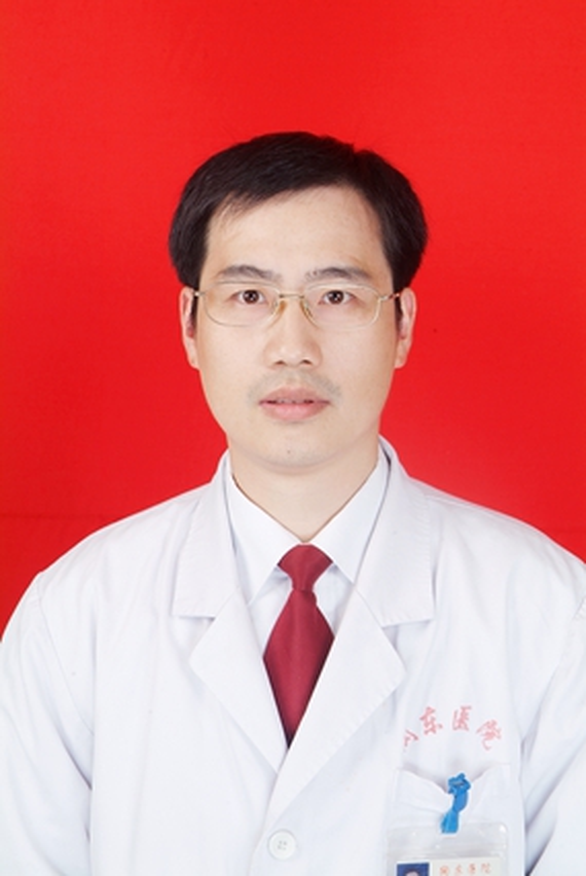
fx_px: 2557
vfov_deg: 19.4
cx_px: 293
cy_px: 438
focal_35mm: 105
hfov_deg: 13.1
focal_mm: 70
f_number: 11
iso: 100
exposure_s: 1/90
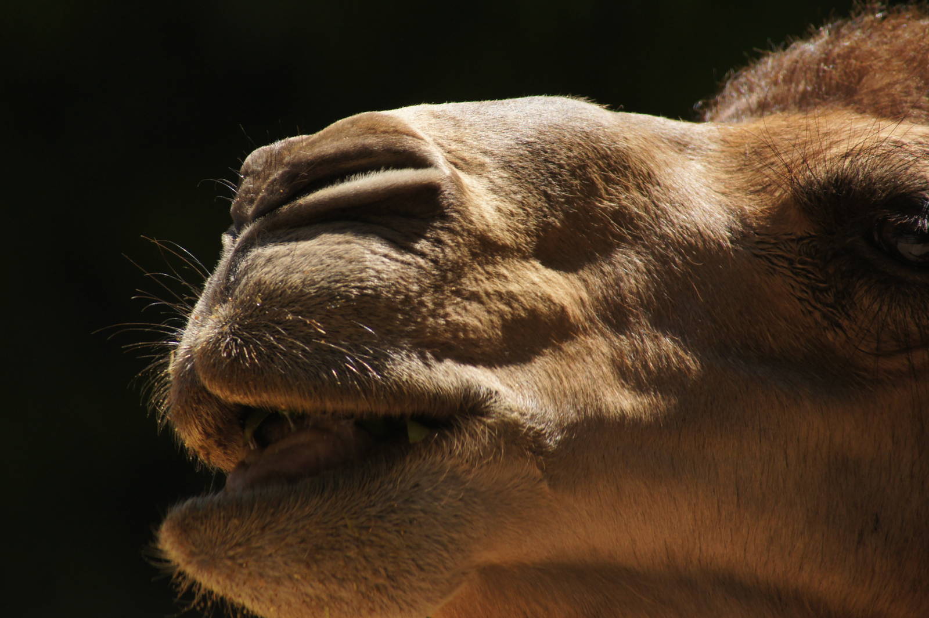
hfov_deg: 4.6
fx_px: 11606
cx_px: 464
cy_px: 309
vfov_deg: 3.1
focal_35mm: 450
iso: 400
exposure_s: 1/640
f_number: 9
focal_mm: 300
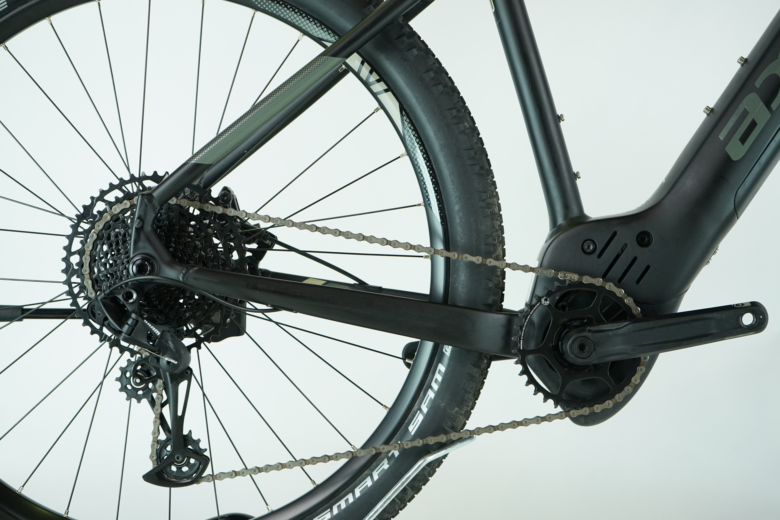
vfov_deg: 21.6
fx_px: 1365
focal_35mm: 63
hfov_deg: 31.9
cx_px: 390
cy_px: 260
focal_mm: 63
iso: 2000
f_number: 5.6
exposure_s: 1/200
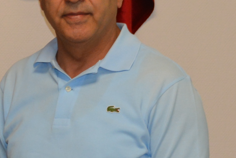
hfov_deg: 9.8
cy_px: 152
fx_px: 1370
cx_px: 115
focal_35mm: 209
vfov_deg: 6.6
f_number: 2.8
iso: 400
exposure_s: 1/125
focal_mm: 24
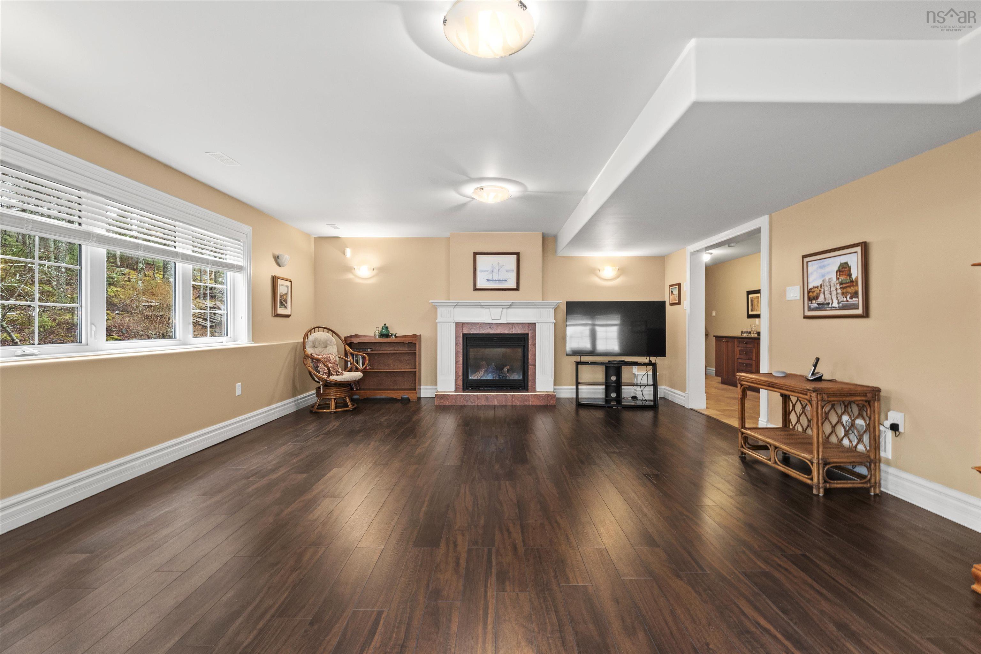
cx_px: 490
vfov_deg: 77.3
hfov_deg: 100.4
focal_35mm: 15
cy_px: 327
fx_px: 409
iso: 400
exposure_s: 1/1.25
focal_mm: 10
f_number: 10
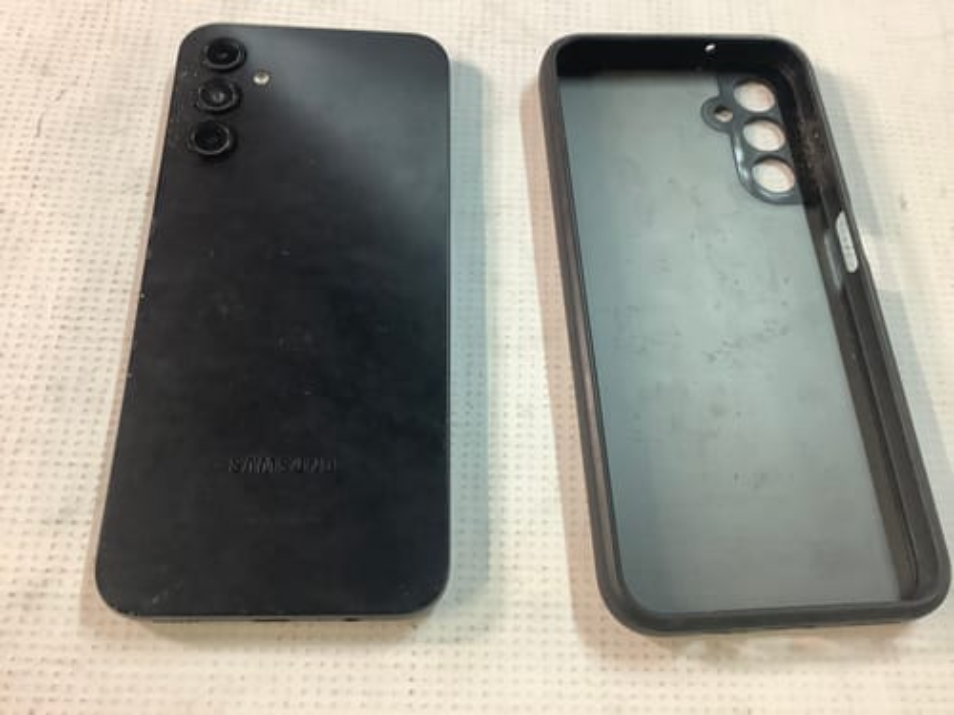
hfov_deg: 58.4
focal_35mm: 31
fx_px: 854
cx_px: 477
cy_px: 358
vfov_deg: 45.4
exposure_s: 1/50
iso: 250
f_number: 2.4
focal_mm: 3.3
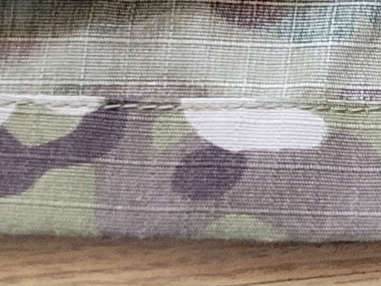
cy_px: -527
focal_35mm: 172
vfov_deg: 7.7
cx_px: 753
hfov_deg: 10.6
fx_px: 1893
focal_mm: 5.4
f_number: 1.8
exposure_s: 1/50
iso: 500
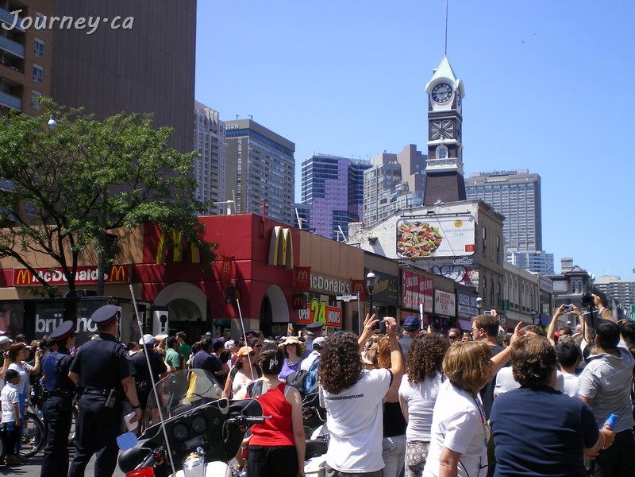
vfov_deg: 29.1
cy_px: 238
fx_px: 917
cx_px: 318
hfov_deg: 38.2
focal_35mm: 50
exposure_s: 1/200
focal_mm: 8.4
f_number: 5.2
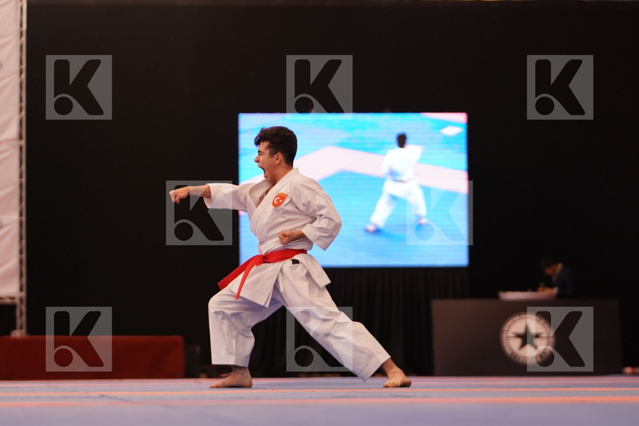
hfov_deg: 12.0
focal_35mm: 171
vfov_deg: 8.0
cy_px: 213
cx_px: 320
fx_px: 3035
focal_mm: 114
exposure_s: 1/500
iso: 800
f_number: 2.8
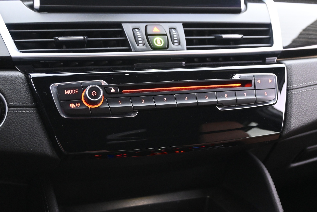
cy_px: 106
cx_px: 158
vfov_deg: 32.4
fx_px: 363
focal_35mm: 41
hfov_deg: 47.2
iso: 3200
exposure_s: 1/6
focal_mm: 27.5
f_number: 4.5
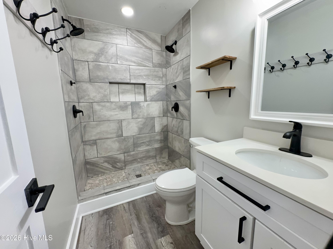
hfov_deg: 102.1
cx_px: 166
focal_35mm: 14
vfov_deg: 85.7
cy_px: 124
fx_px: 135
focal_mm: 2.22
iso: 250
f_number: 2.2
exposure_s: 1/120
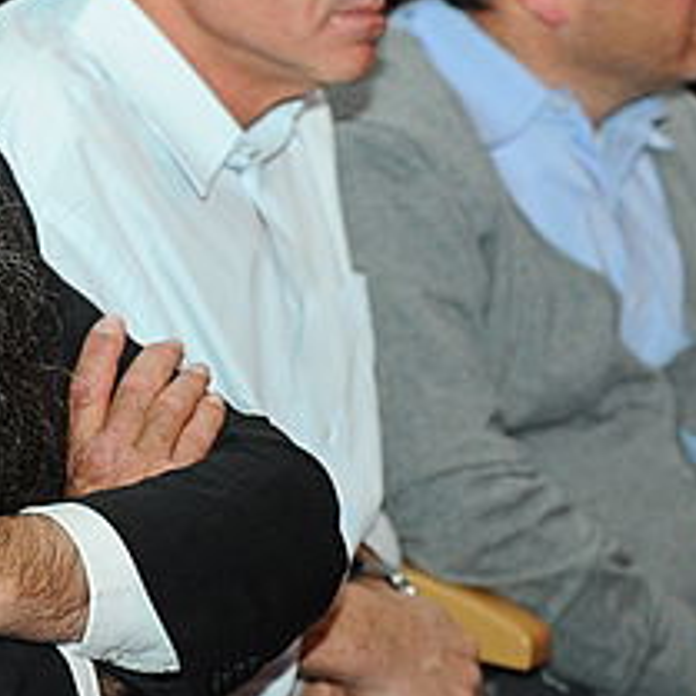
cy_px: 285
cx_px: -70
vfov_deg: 3.8
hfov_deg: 3.8
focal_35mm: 456
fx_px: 10373
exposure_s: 1/125
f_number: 4
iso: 1600
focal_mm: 140
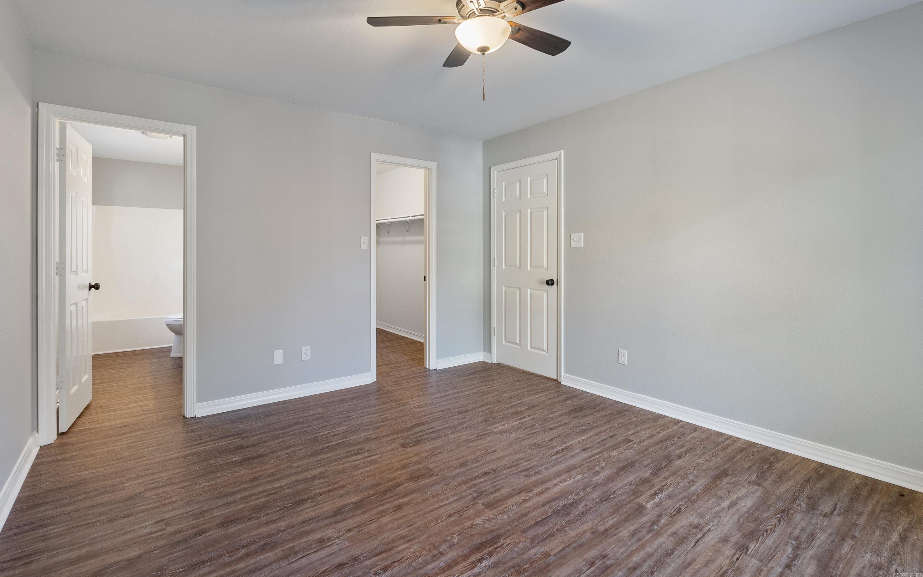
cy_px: 258
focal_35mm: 17
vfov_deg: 67.8
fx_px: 428
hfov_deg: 94.3
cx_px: 444
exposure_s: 1/2.5
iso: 640
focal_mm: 16
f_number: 9
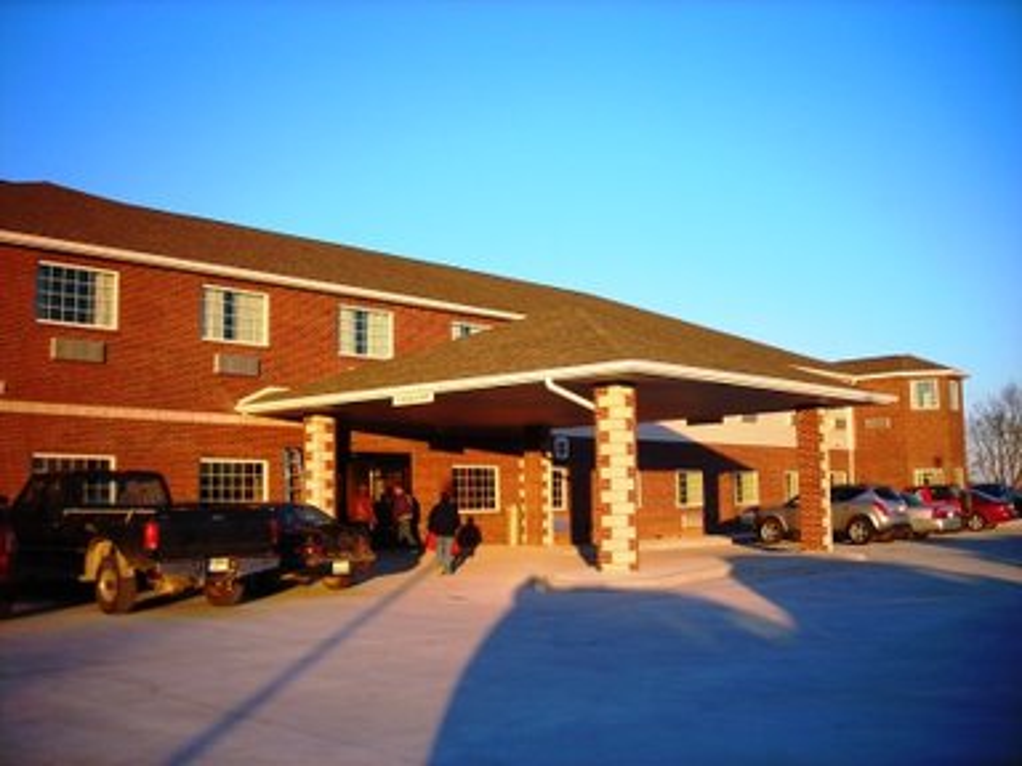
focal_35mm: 38
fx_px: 1122
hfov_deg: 49.0
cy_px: 383
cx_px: 511
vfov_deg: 37.7
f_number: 3.2
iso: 50
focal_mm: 6.3
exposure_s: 1/222
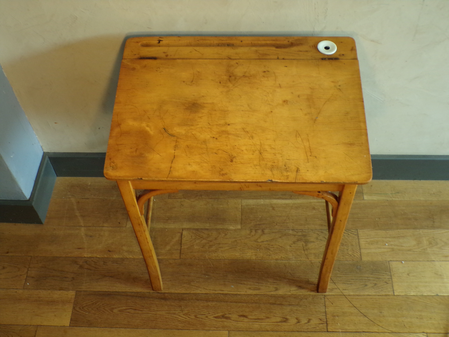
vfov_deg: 38.7
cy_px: 168
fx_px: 480
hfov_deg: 50.1
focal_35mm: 37
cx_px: 224
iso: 200
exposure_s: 1/34
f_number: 3.3
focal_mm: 6.6
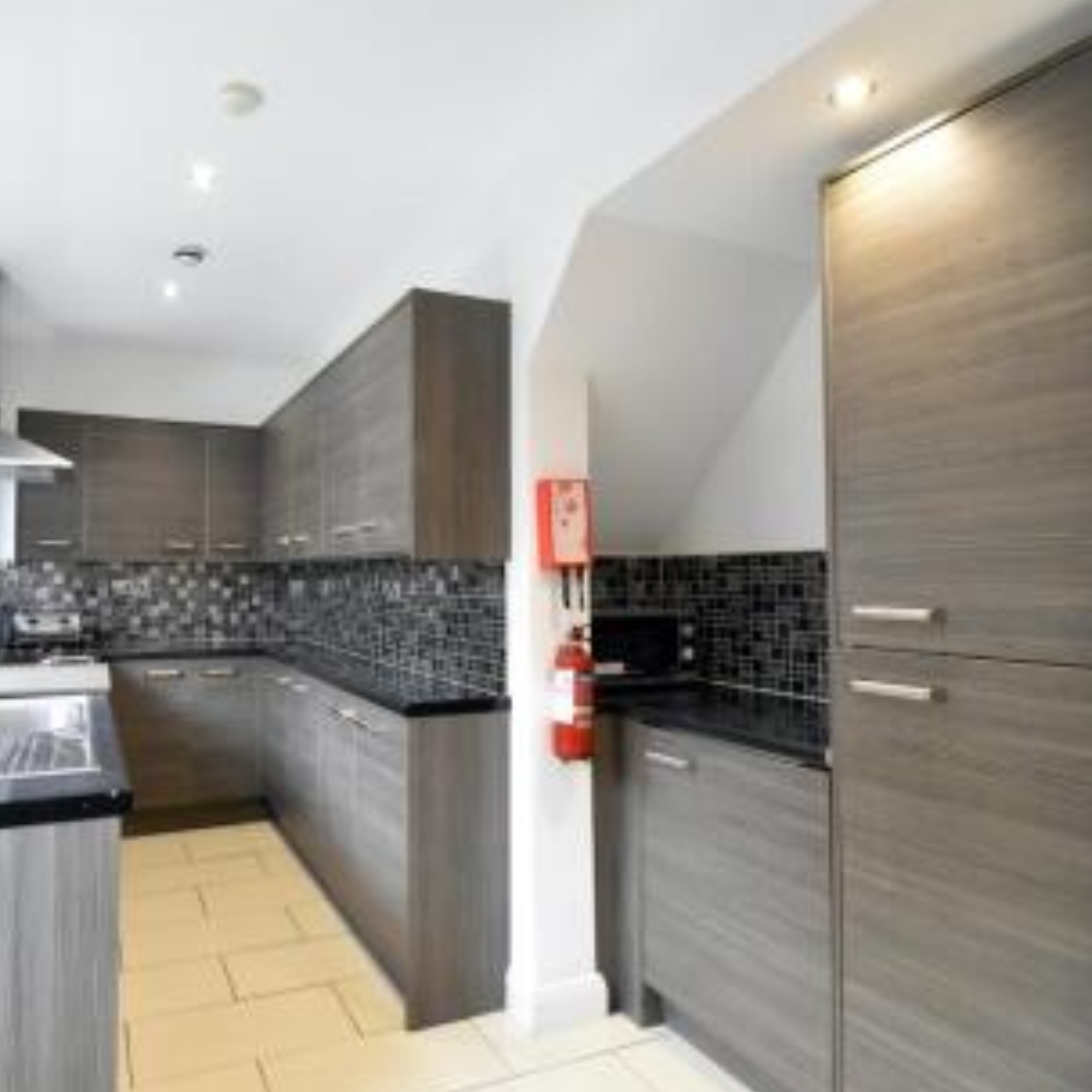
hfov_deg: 73.2
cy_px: 550
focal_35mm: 20
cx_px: 393
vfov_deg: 74.8
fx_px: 714
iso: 3200
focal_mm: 10
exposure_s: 1/15
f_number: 14
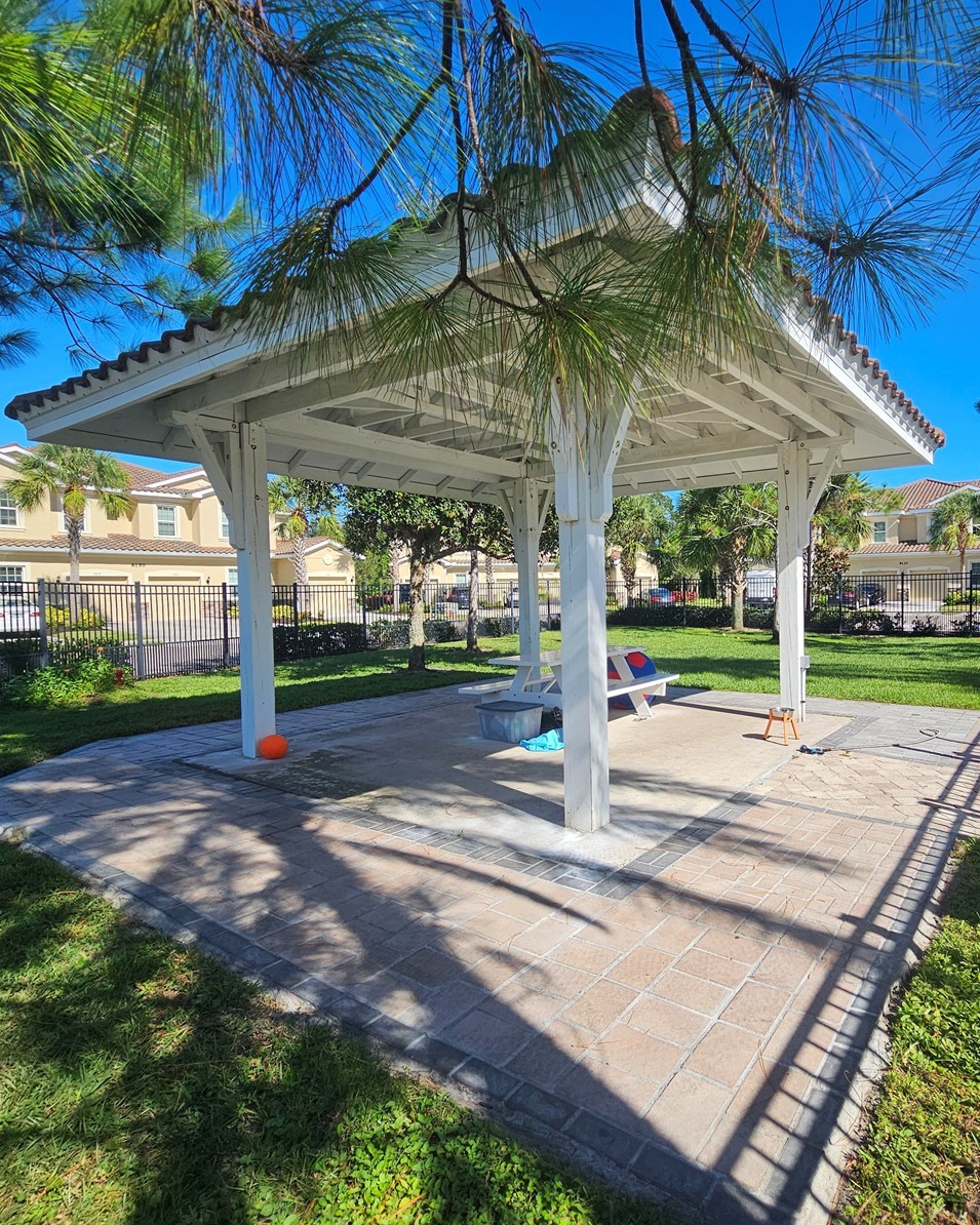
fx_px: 616
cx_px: 624
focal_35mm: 17
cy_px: 610
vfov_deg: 89.6
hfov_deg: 75.4
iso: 50
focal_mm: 2.2
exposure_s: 1/1799
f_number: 2.2
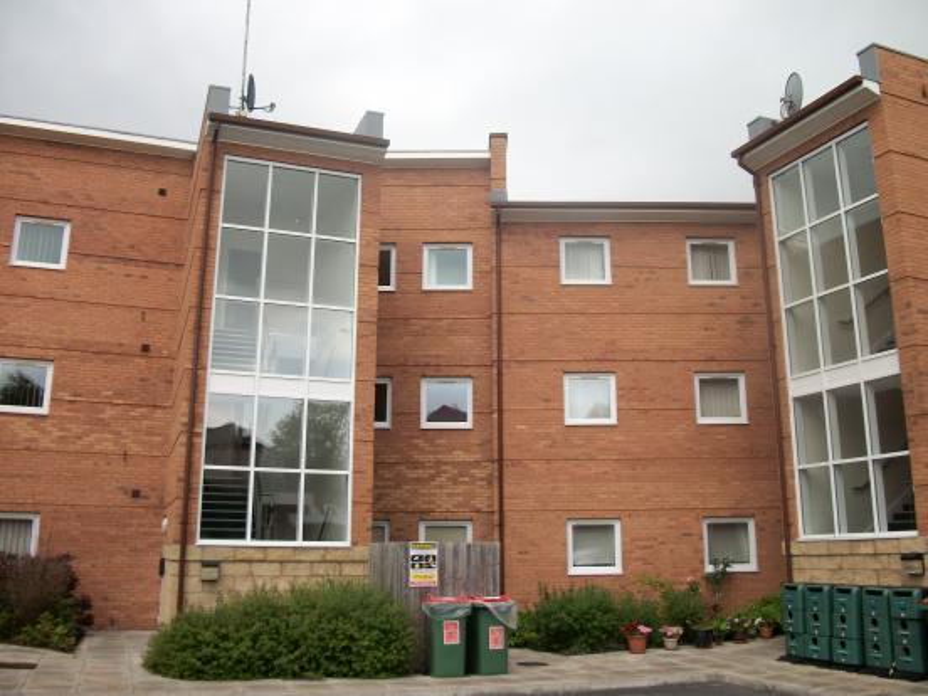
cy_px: 348
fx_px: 858
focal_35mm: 32
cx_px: 464
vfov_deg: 44.2
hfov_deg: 56.8
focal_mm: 5.7
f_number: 8.8
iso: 80
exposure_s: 1/80
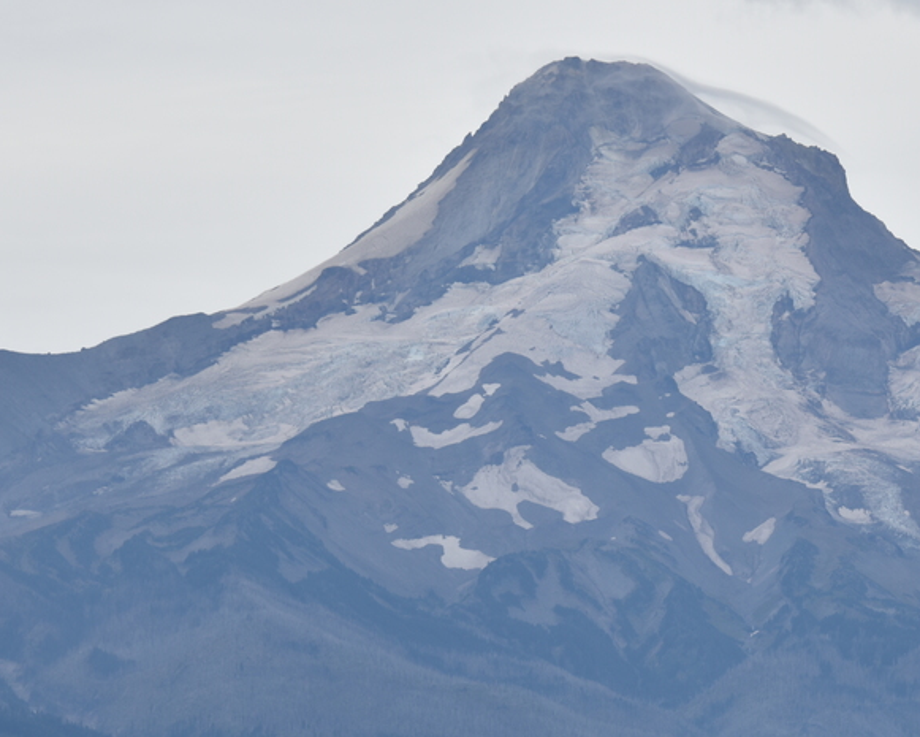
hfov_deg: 5.8
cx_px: 706
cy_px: 506
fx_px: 9014
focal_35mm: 331
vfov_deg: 4.7
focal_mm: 160
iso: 100
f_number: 10
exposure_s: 1/400
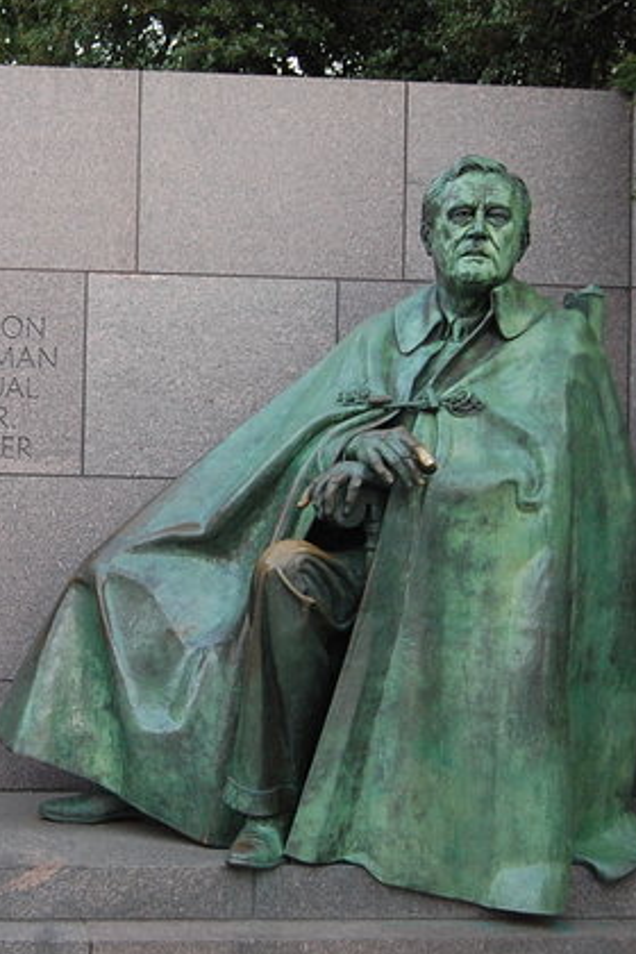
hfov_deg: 18.9
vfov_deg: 28.5
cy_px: 479
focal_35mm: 71
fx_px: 1875
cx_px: 55
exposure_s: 1/30
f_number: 4.5
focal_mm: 31
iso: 720
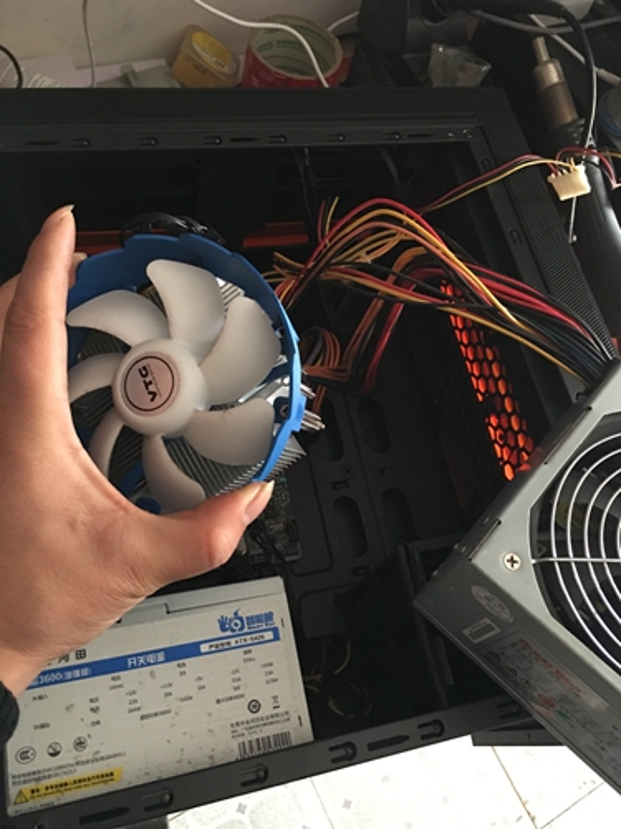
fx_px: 694
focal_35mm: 29
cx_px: 310
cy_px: 414
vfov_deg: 61.7
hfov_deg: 48.2
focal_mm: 4.15
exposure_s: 1/8
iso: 160
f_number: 2.2
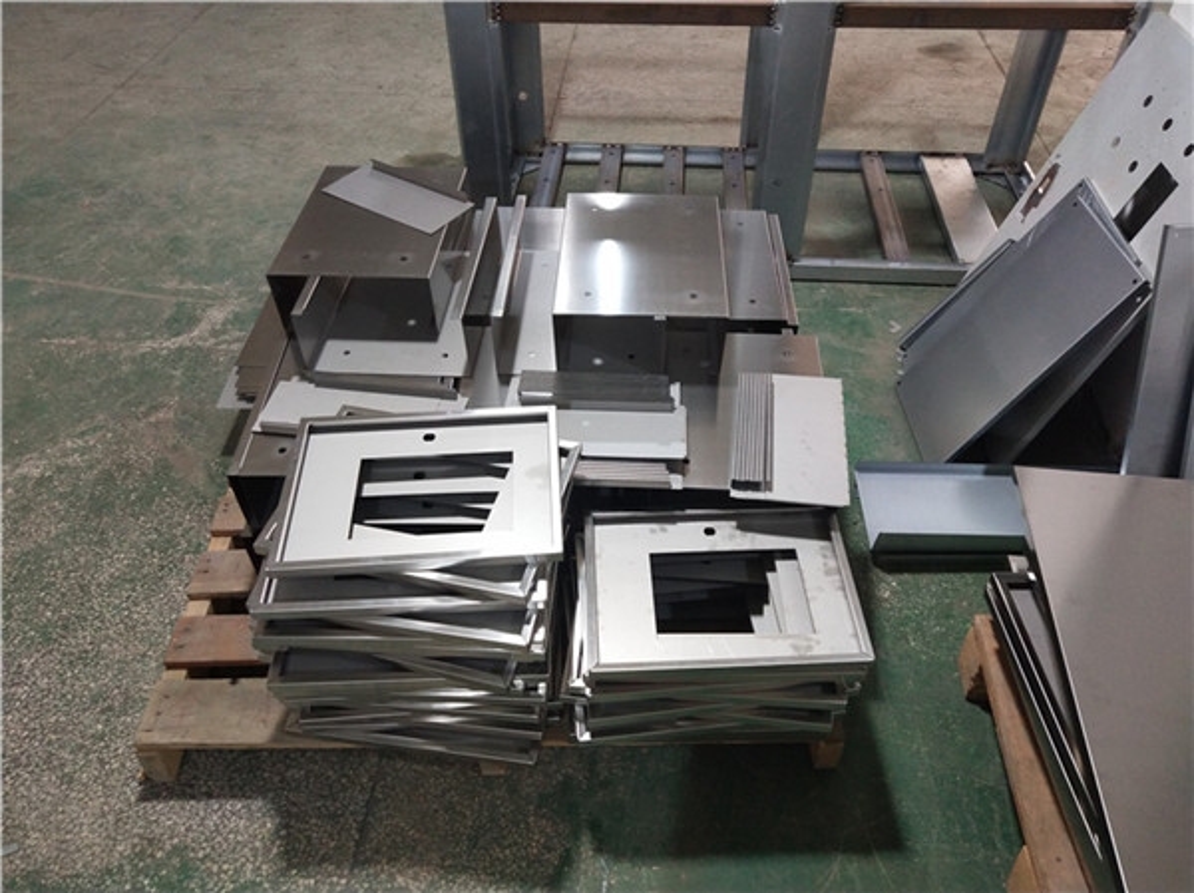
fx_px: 1034
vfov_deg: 46.7
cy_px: 446
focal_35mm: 30
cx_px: 597
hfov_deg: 60.0
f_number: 1.8
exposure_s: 1/50
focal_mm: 3.95
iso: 241
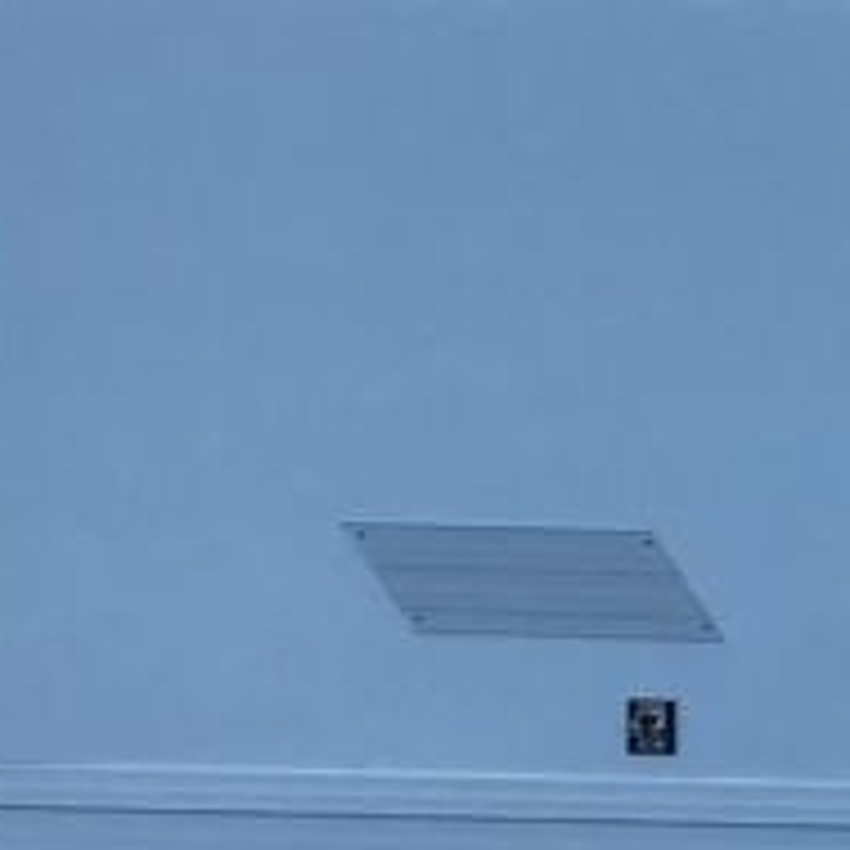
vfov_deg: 10.0
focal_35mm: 174
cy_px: 504
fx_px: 4834
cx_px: 2595
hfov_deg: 8.4
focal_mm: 4.15
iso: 25
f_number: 2.2
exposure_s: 1/100
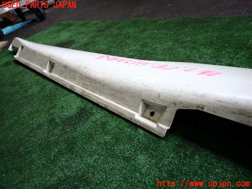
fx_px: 182
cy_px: 94
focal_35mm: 25
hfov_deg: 69.4
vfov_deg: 54.9
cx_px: 126
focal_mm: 4.5
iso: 125
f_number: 2
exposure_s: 1/125
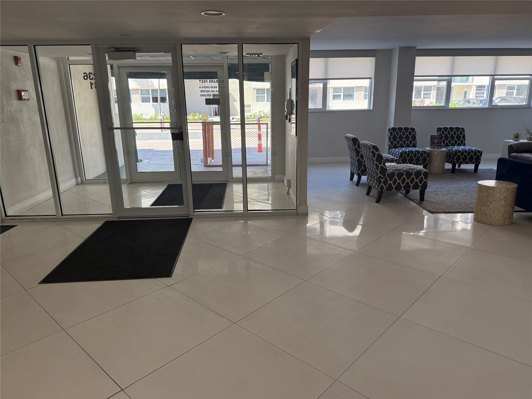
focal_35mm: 24
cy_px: 200
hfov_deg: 71.6
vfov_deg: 56.8
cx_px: 266
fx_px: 369
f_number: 1.78
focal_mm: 6.76
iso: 125
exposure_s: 1/228
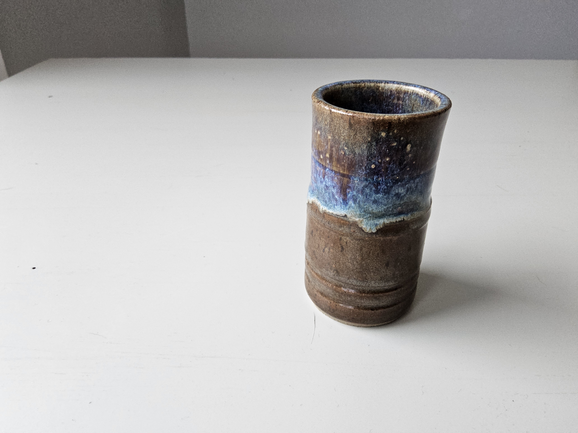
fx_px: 384
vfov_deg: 58.9
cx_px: 289
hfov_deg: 73.9
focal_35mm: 23
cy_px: 216
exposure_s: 1/120
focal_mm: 3.08
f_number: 2
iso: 250
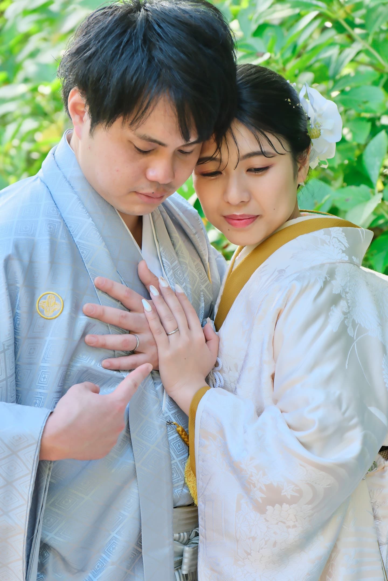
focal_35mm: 105
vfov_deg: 19.5
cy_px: 290
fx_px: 1697
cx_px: 194
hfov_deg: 13.0
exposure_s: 1/160
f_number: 4
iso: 800
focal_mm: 70
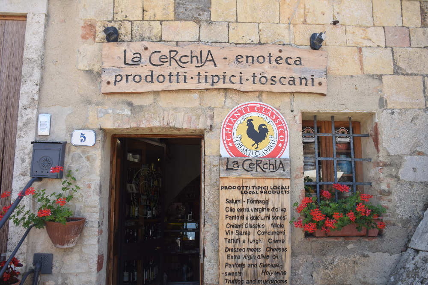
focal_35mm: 30
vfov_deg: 43.6
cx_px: 214
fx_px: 357
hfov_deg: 61.9
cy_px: 142
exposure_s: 1/125
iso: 100
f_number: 5.6
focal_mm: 20
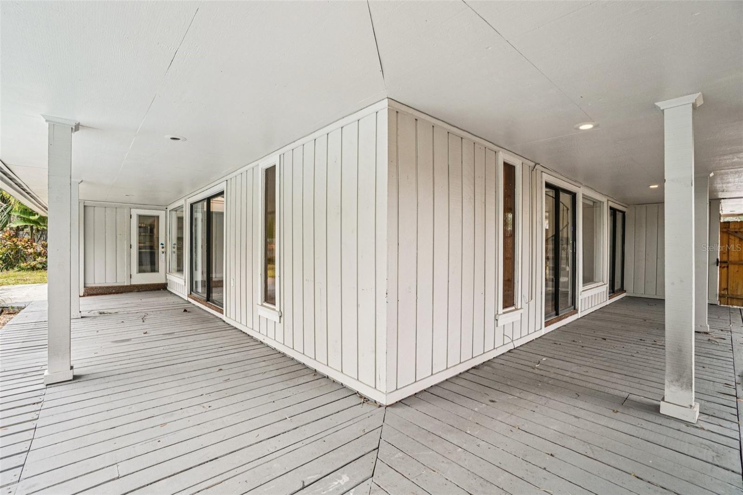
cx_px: 372
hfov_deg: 100.4
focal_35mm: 15
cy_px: 248
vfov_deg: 77.3
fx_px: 309
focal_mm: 10
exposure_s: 1/30
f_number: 8
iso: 200
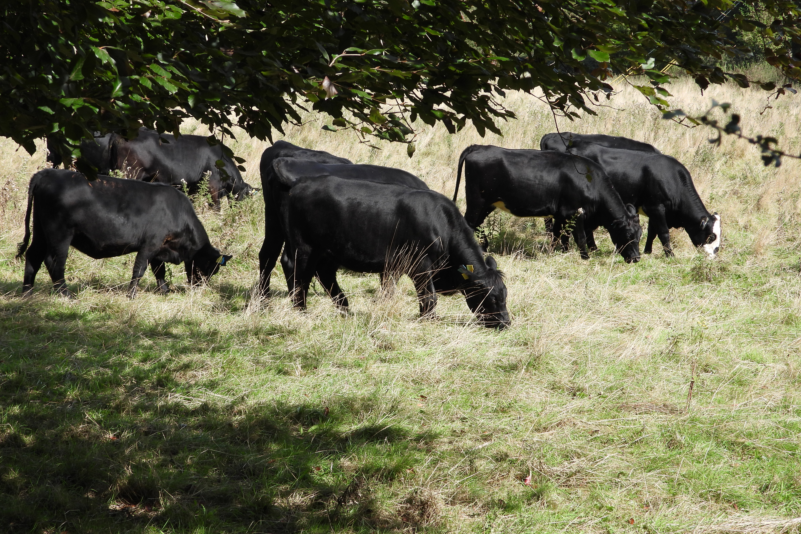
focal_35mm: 84
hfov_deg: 24.2
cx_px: 399
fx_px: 1869
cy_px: 268
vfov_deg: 16.3
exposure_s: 1/500
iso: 100
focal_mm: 14.4
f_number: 3.5
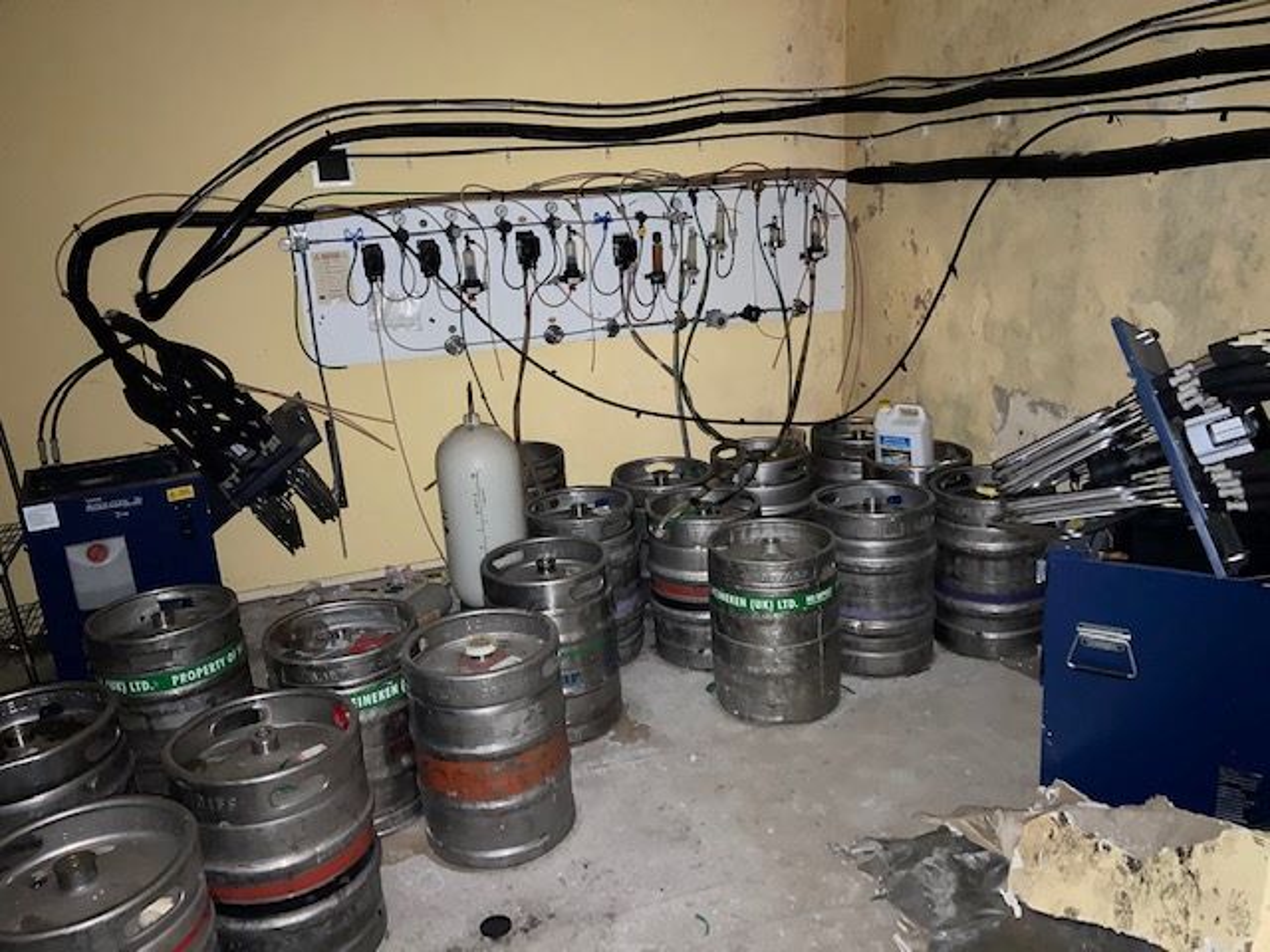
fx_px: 1027
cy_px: 476
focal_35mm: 28
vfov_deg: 49.7
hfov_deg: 63.4
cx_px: 635
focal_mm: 3.99
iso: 640
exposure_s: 1/4
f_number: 1.8
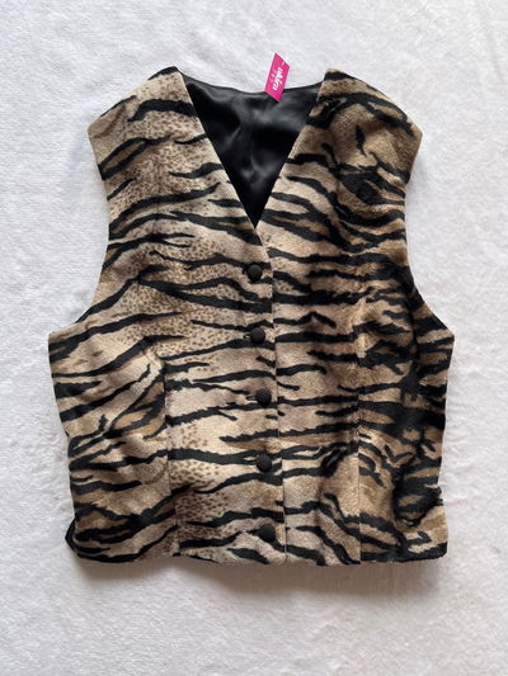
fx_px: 509
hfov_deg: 53.1
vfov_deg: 67.3
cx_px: 254
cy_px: 338
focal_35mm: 26
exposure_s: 1/345
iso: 50
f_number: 1.6
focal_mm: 5.1
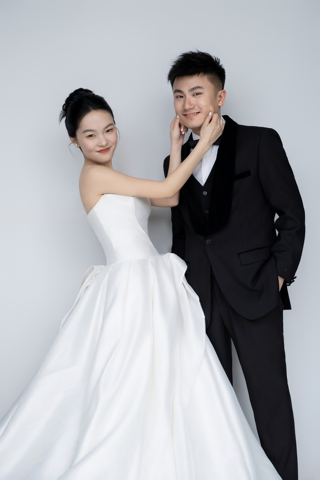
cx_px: 160
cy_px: 240
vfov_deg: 35.6
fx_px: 747
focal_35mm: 56
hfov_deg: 24.2
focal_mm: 37.6
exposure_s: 1/160
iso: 200
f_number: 2.8
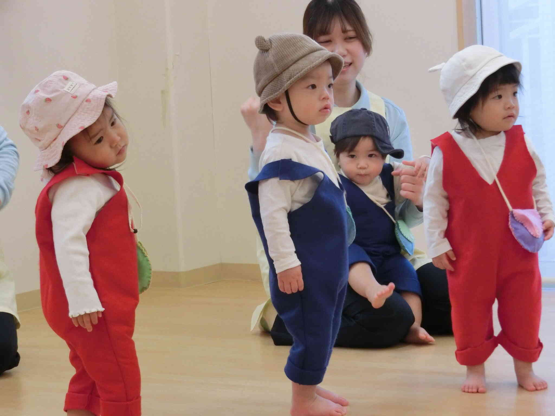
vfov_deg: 13.8
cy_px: 208
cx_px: 278
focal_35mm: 107
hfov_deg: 18.4
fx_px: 1716
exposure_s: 1/80
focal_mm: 19.1
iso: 800
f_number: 5.7
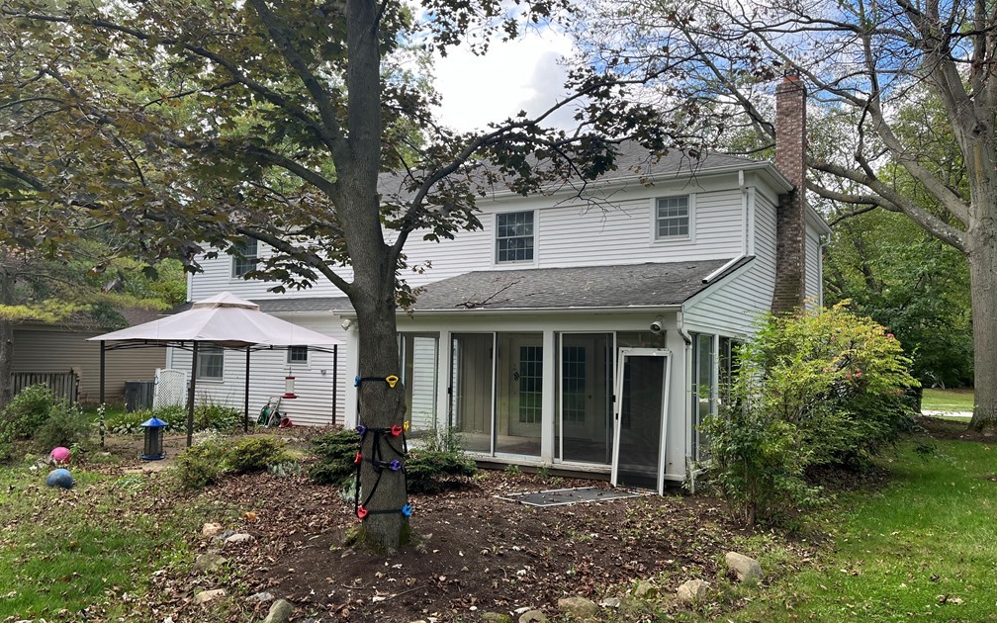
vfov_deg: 44.5
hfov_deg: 66.5
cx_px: 494
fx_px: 761
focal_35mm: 28
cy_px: 309
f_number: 1.6
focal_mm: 5.1
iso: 50
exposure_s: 1/705
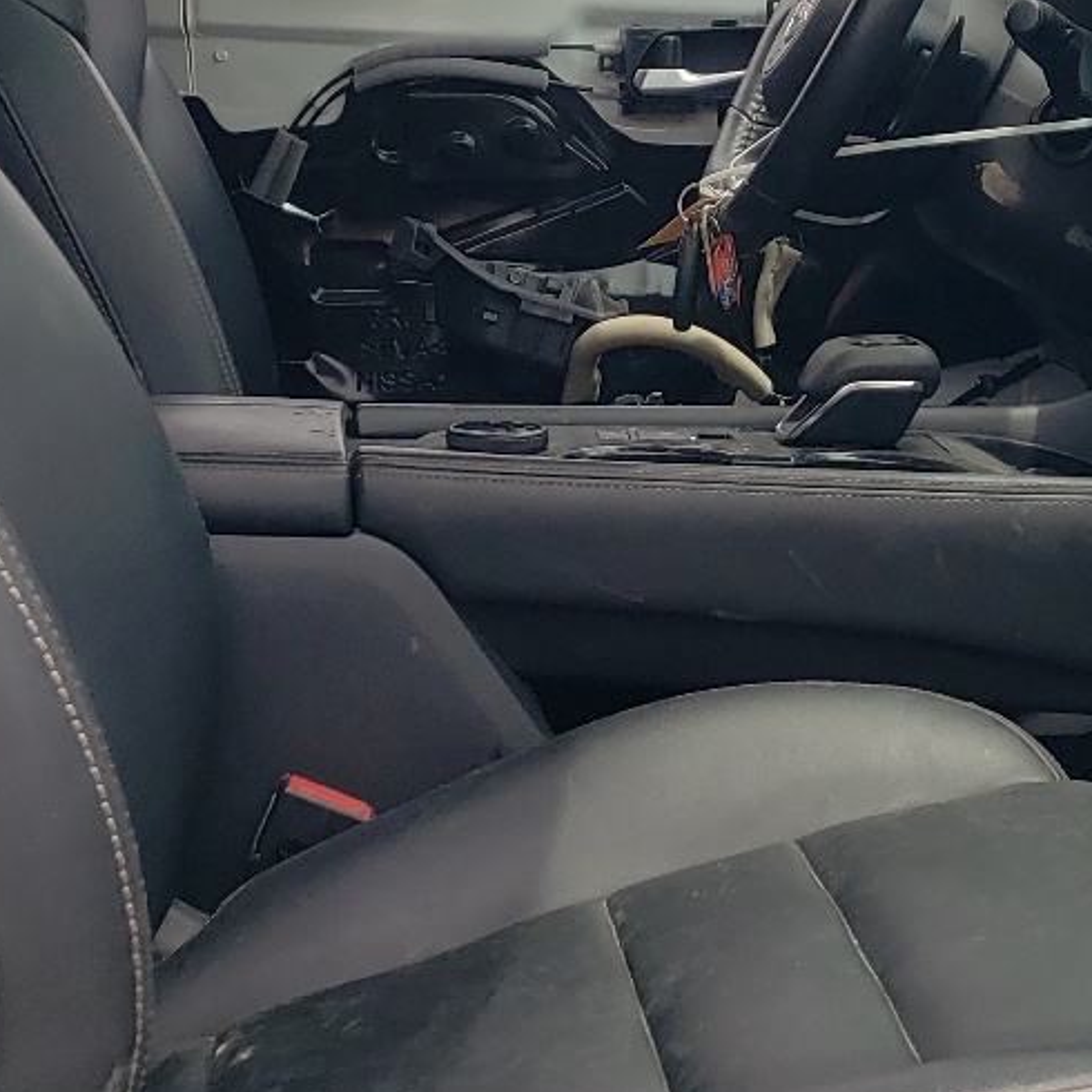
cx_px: 682
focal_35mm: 75
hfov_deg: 23.0
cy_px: 426
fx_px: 2677
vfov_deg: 23.0
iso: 50
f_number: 1.5
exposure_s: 1/1429
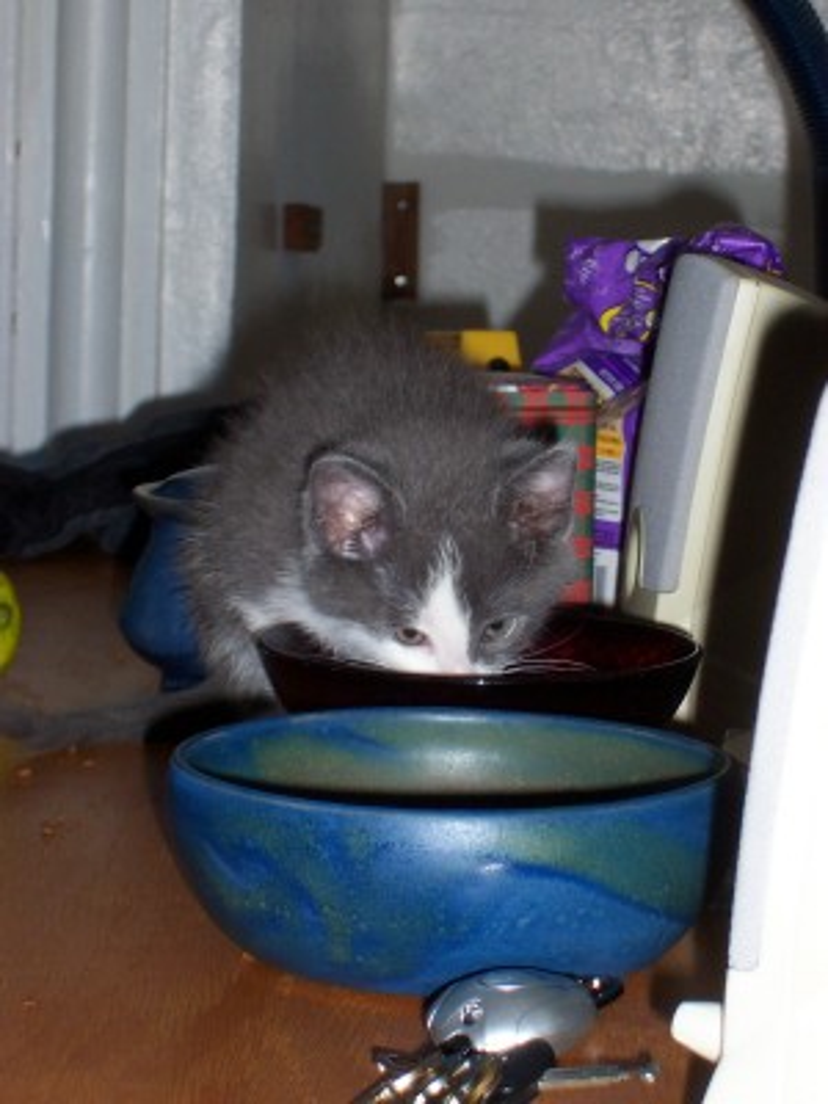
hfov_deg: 13.3
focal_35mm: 111
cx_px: 414
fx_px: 3540
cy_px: 552
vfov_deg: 17.7
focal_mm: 16.8
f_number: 4.8
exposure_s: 1/90
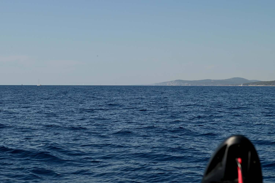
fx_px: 535
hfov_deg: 28.8
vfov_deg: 19.5
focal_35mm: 70
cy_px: 92
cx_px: 138
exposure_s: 1/160
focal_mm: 70
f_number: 16
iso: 100
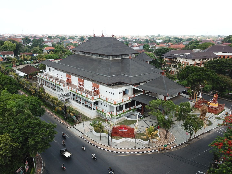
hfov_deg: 67.3
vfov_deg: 53.1
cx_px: 116
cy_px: 87
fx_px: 174
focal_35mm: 26
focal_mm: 4.73
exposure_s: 1/465
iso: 100
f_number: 2.2
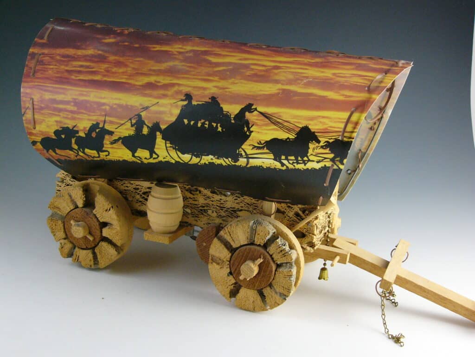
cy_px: 178
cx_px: 238
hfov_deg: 33.8
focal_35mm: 57
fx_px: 782
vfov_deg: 25.7
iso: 200
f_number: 2.8
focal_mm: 9.4
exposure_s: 1/30
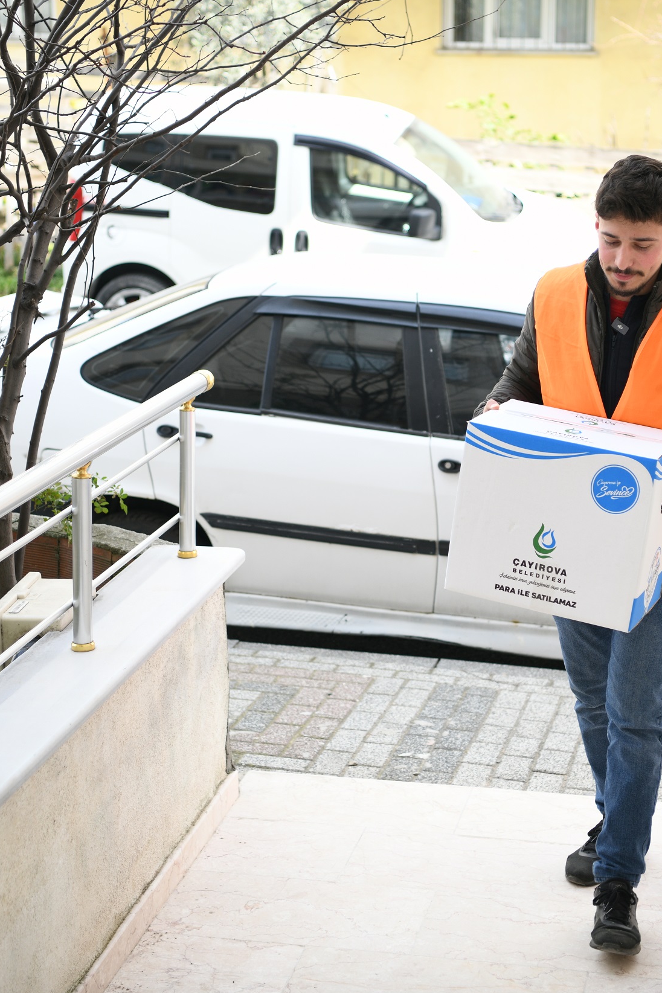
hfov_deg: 18.6
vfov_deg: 27.7
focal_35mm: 73
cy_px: 496
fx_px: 2013
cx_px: 433
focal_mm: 48
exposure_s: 1/500
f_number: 2.8
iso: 200
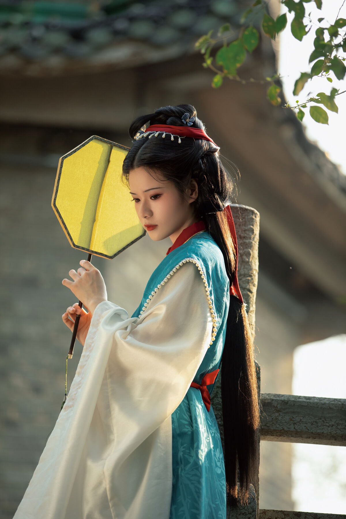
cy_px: 260
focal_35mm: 159
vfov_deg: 12.9
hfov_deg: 8.6
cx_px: 173
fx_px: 2292
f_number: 2.8
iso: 200
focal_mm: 160
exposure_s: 1/640
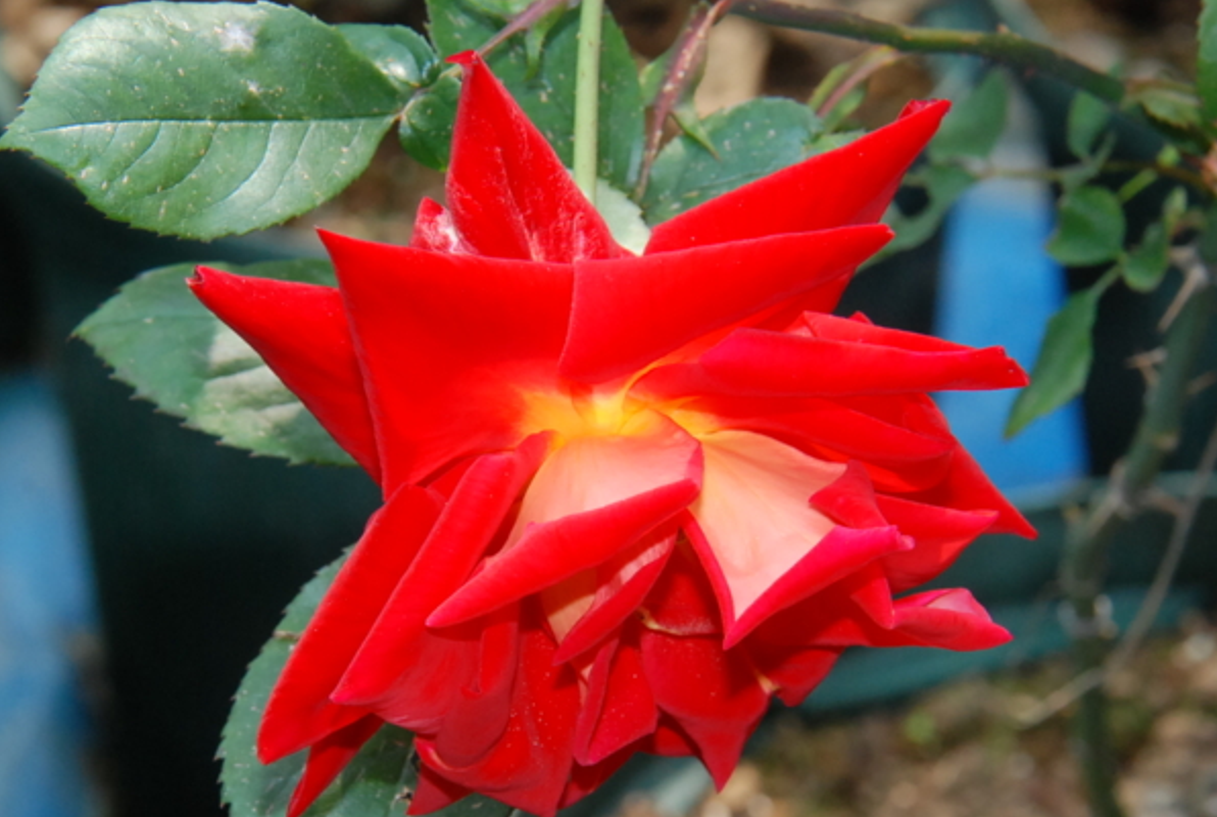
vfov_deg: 5.1
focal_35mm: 272
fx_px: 9202
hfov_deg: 7.6
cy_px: 517
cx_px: 559
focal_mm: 135
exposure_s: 1/200
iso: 800
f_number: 14
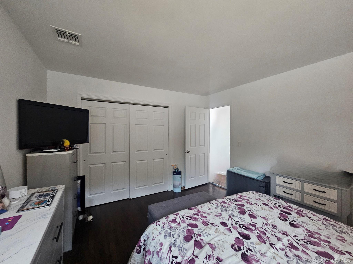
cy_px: 132
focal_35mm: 13
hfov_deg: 106.2
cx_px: 176
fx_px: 133
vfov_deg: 89.9
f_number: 2.2
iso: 500
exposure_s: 1/30
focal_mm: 2.2
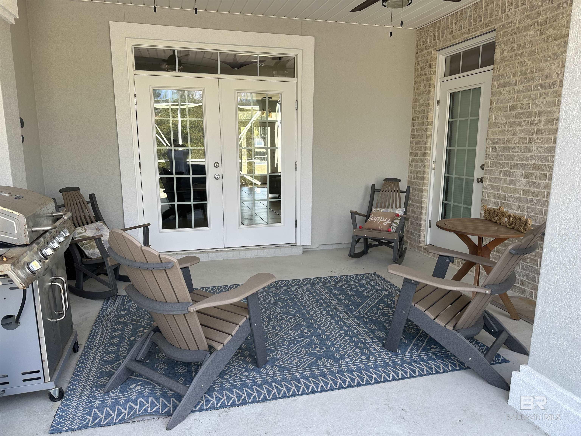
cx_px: 290
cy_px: 218
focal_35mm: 24
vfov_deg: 56.8
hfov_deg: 71.6
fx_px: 403
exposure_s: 1/171
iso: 64
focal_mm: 6.86
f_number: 1.78
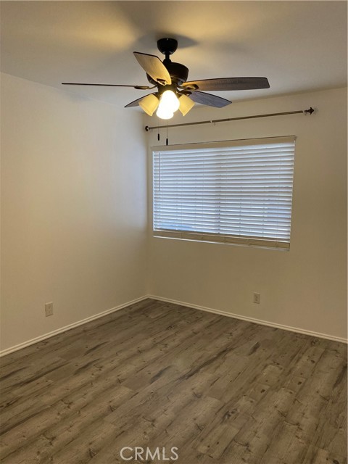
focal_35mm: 26
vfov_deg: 67.3
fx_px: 349
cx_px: 174
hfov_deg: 53.1
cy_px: 232
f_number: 1.8
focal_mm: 4.25
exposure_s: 1/120
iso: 125
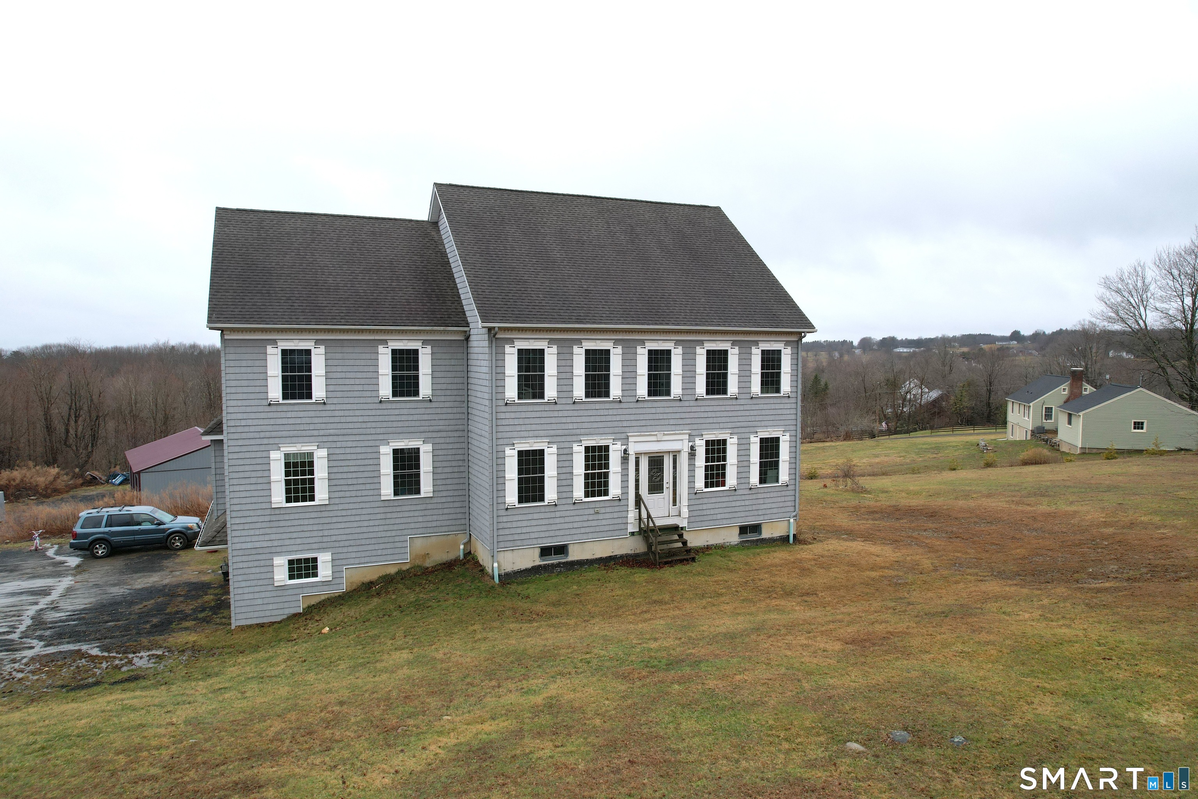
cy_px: 400
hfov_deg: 78.6
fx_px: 732
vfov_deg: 57.2
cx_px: 599
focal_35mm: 22
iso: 100
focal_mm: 8.38
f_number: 2.8
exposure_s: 1/800
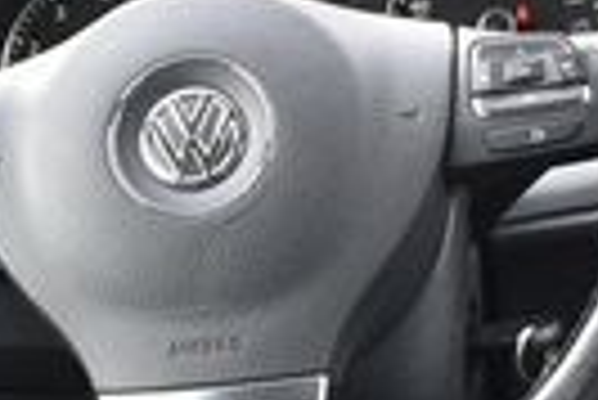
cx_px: 157
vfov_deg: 10.5
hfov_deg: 15.7
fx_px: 2162
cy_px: 366
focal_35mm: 130
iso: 640
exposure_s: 1/250
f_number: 3.5
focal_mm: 18
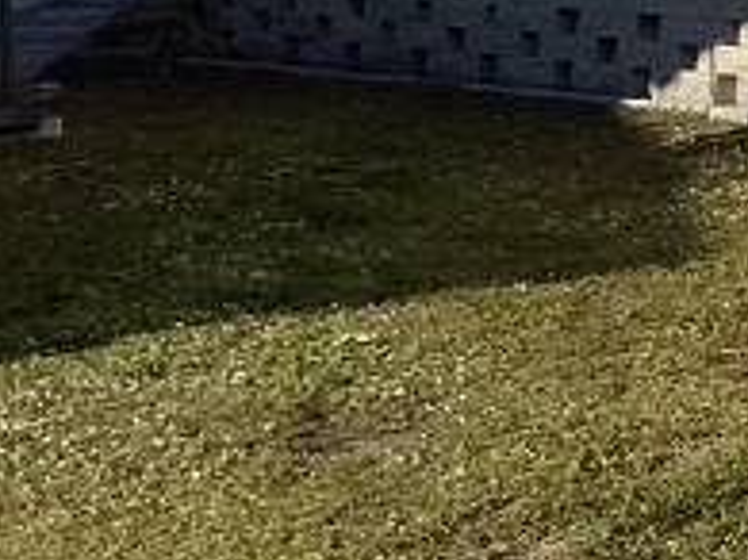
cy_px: -224
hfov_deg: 12.4
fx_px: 2915
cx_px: 1623
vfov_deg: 10.7
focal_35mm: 135
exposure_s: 1/3891
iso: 25
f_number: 2.4
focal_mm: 3.3
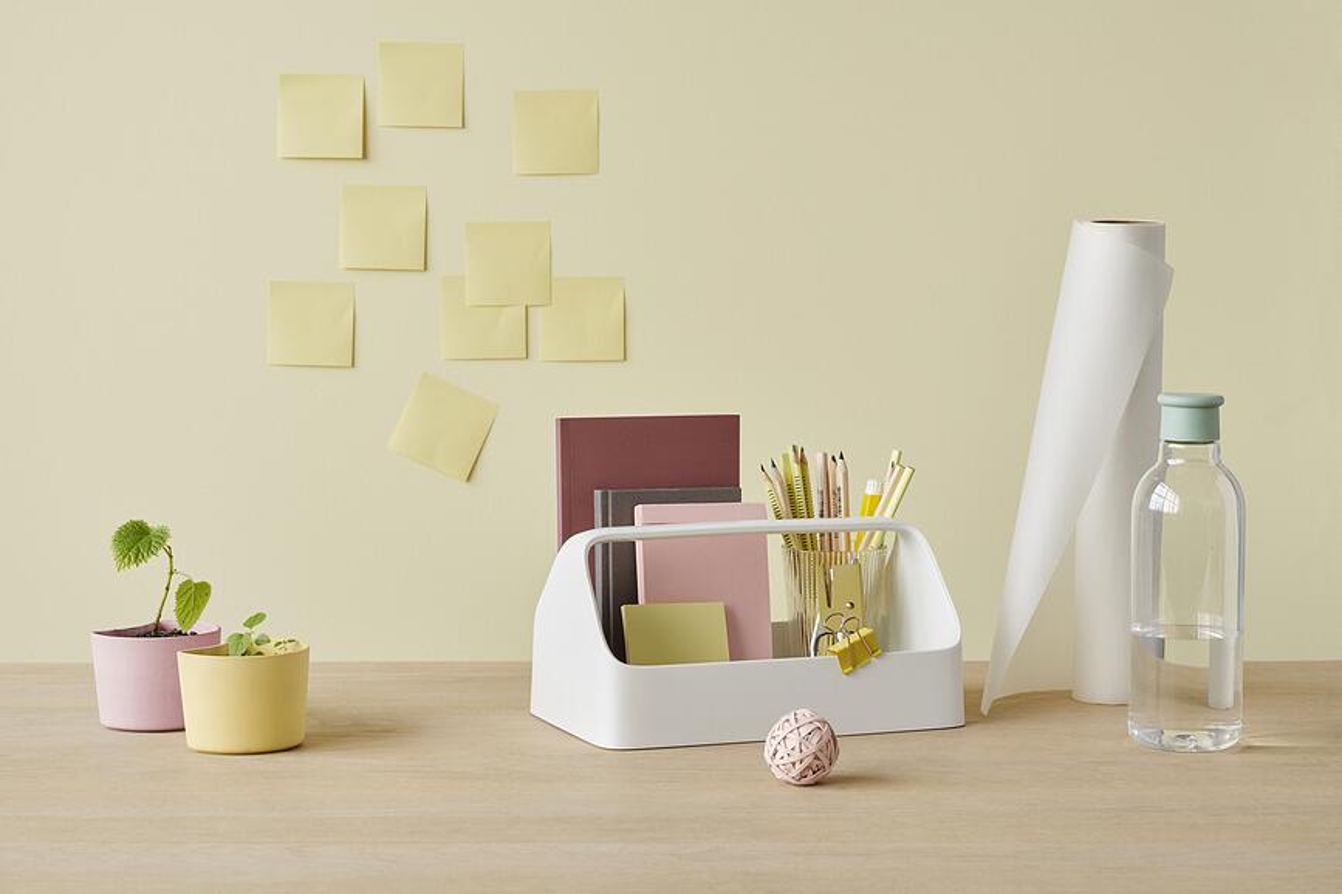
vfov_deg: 16.1
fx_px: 3168
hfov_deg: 23.9
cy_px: 447
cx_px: 671
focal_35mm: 85
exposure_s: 1/1.59
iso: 64
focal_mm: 85
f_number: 11
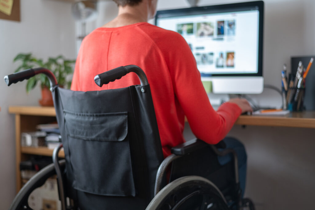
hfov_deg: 39.6
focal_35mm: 50
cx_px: 158
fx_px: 438
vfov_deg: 27.0
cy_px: 105
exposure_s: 1/125
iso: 200
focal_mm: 50
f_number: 1.8
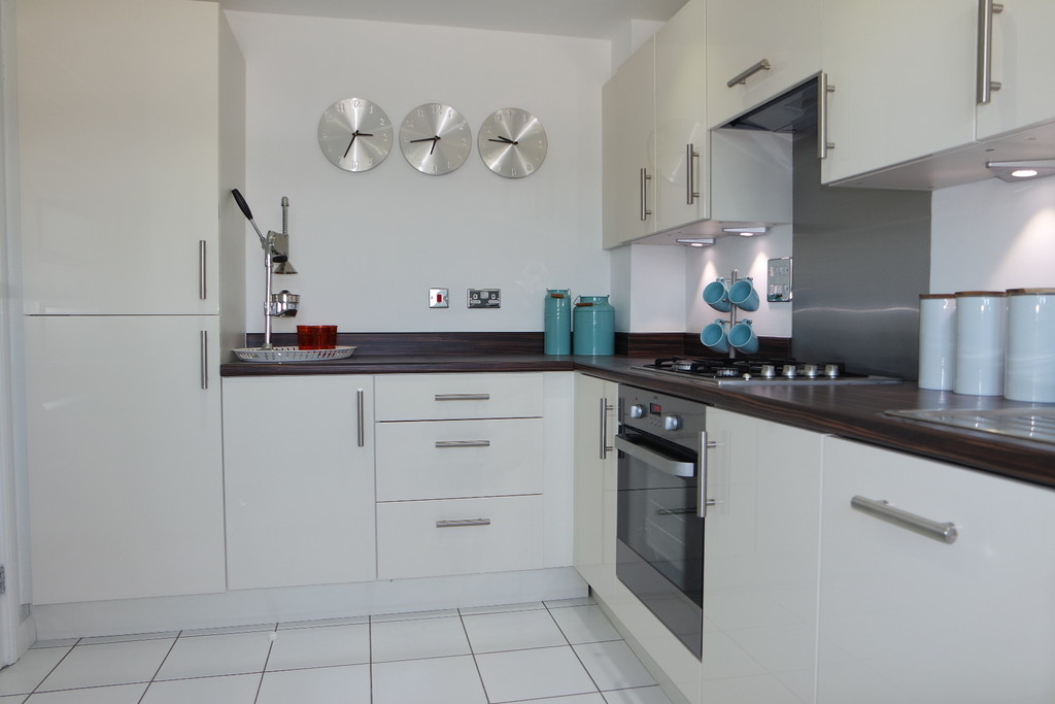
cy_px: 352
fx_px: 703
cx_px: 528
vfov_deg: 53.1
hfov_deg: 73.7
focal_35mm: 24
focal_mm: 16
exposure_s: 1/50
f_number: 3.5
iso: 200
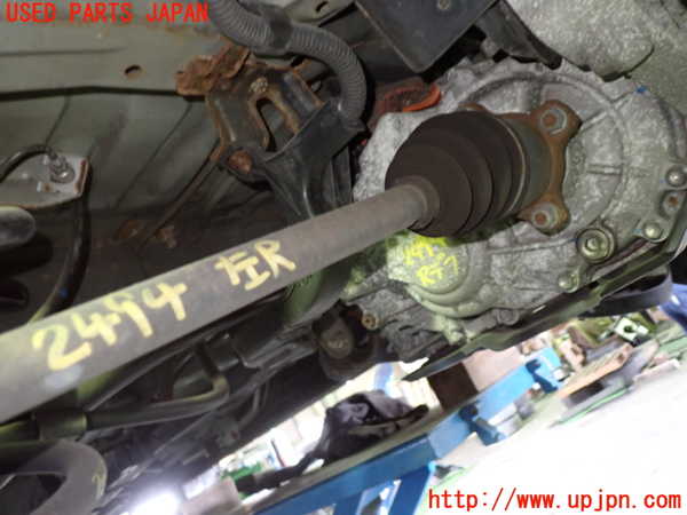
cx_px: 344
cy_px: 258
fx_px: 595
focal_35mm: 30
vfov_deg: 46.8
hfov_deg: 60.0
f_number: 2.3
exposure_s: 1/20
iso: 800
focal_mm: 5.4
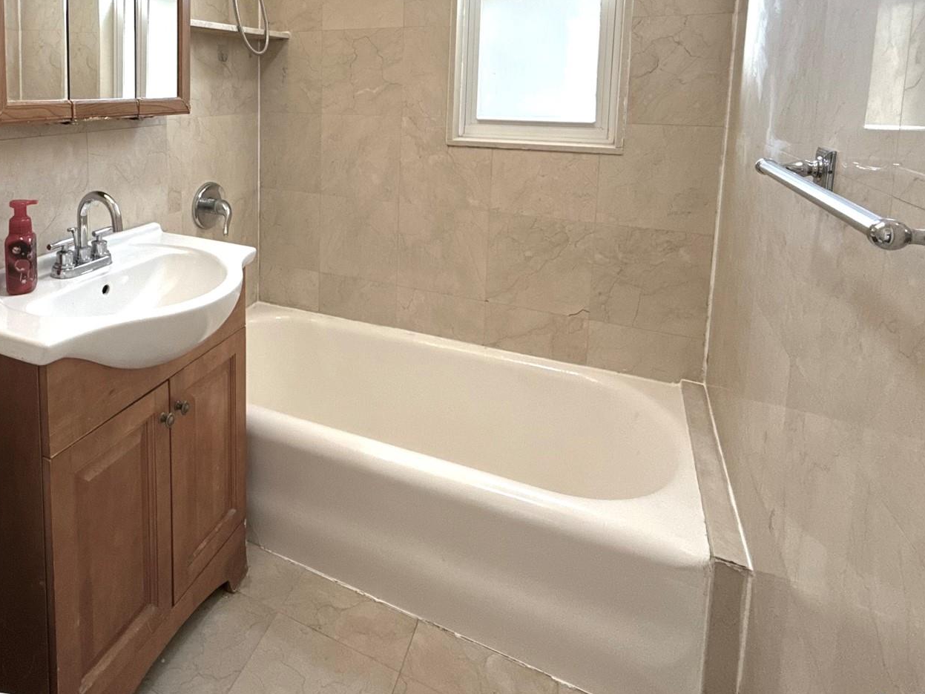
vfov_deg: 55.2
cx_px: 264
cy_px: 151
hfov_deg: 70.3
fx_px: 615
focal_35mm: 23
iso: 160
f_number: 2.2
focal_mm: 2.22
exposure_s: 1/120
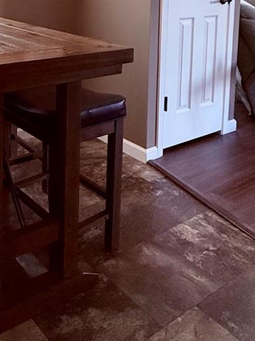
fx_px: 422
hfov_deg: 32.4
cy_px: 13
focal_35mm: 43
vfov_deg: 39.5
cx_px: 39
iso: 160
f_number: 2.2
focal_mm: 2.22
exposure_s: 1/120
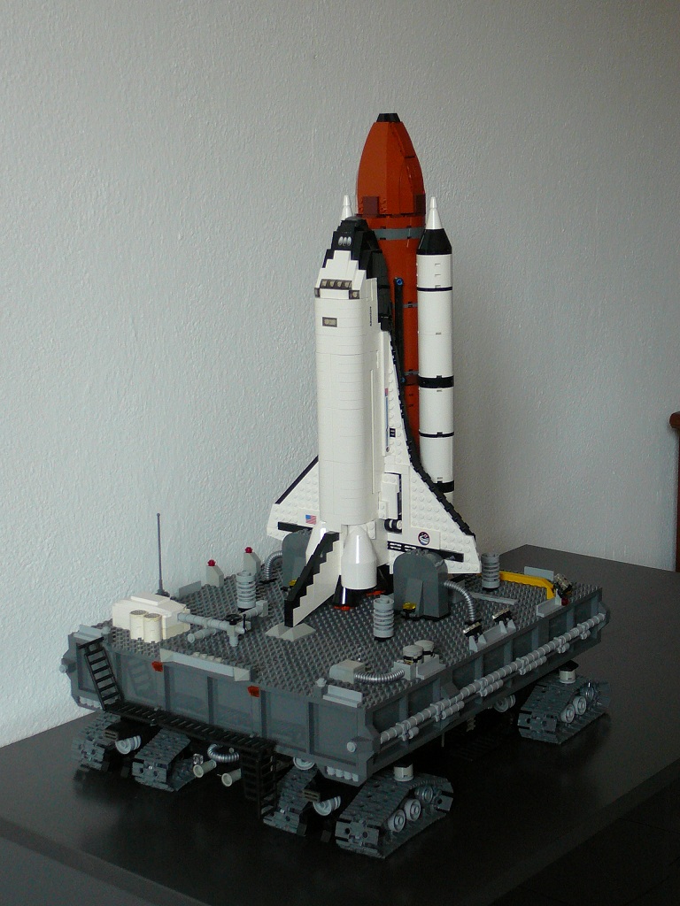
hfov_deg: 24.8
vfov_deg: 32.7
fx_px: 1545
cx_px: 340
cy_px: 453
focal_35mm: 59
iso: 200
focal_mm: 8.7
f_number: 3.5
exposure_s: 1/30
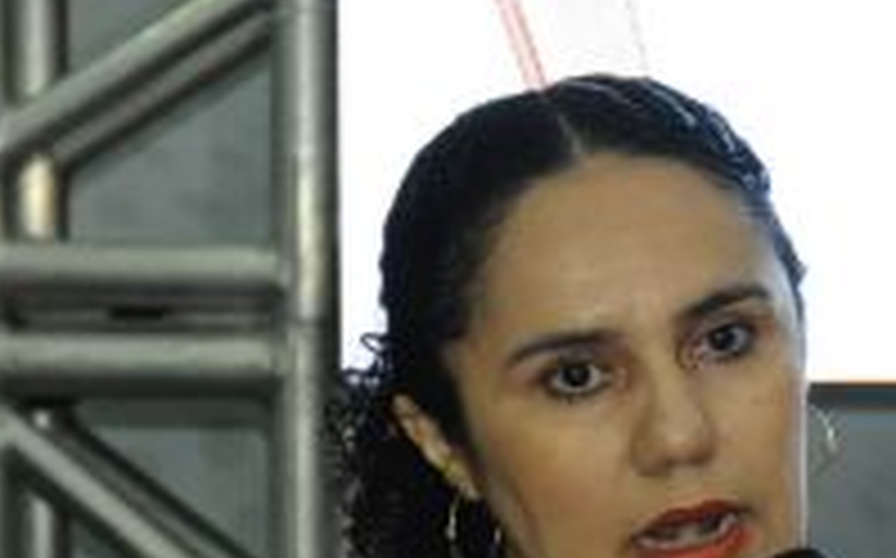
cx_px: 919
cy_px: 916
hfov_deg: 6.1
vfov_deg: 3.8
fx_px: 8393
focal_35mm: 344
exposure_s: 1/80
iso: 1000
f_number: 4.8
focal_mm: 56
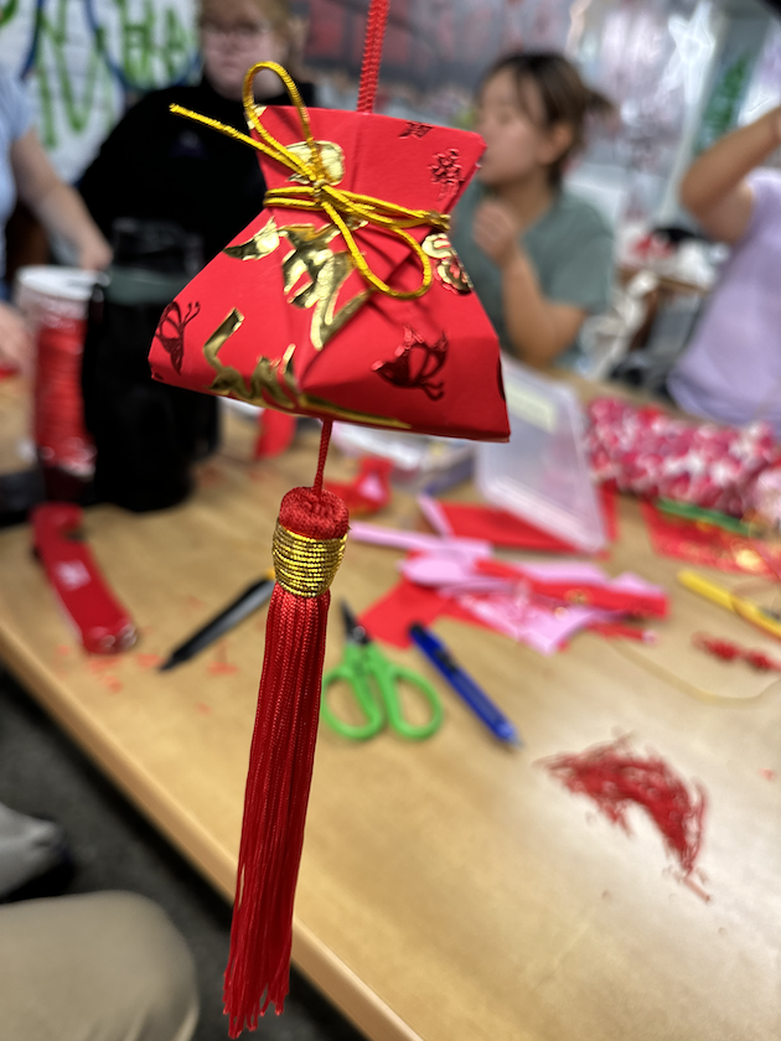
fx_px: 722
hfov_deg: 56.8
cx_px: 390
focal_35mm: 24
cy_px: 520
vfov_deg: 71.6
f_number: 1.78
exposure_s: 1/60
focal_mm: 6.76
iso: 125
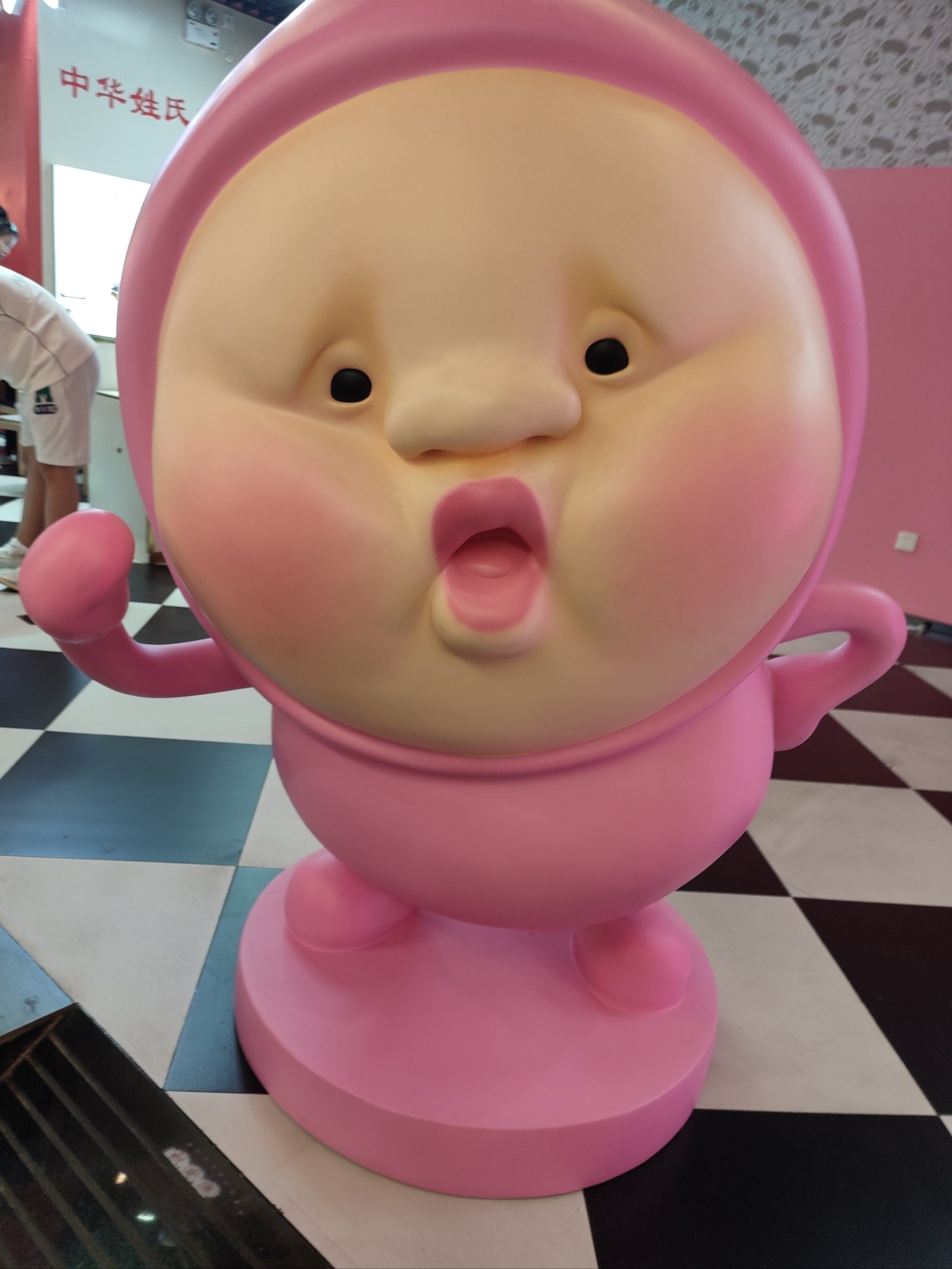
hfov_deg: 54.9
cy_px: 634
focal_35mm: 25
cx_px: 476
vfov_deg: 69.4
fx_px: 917
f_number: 1.75
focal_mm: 5.96
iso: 200
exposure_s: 1/33
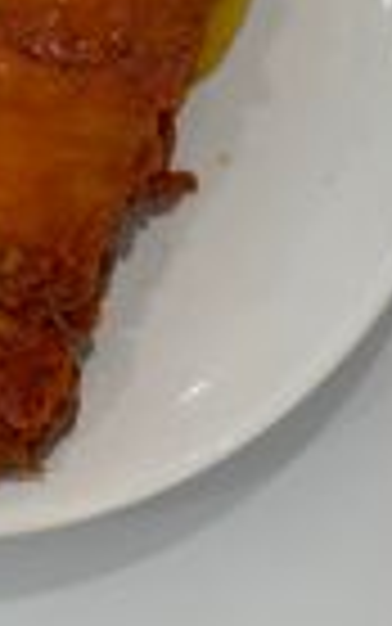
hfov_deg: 8.3
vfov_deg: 13.3
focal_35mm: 156
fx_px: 2664
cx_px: -54
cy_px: 50
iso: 64
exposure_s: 1/155
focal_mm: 6.86
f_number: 1.78
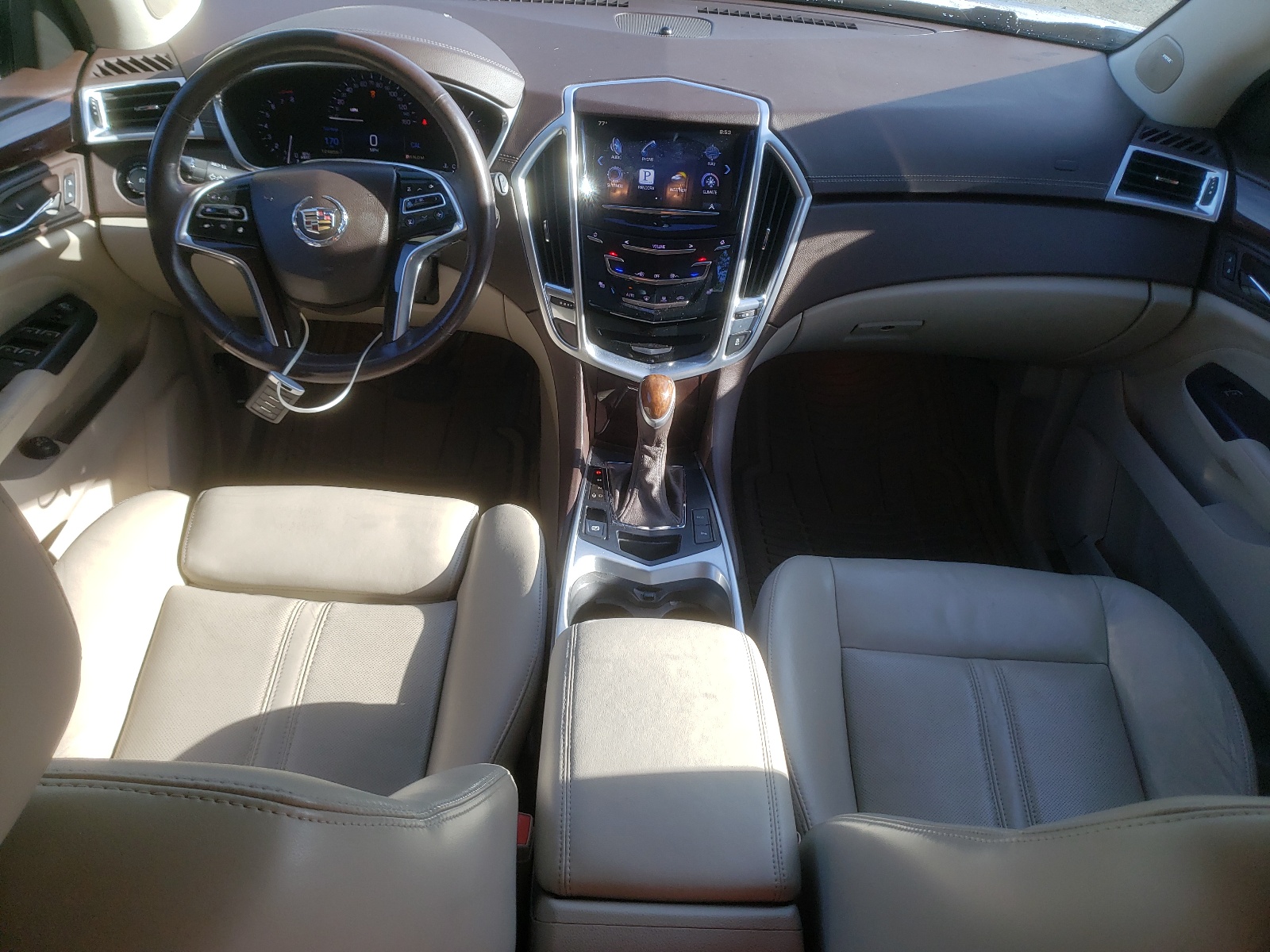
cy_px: 476
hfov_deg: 67.3
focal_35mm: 26
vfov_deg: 53.1
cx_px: 635
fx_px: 954
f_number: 1.5
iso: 50
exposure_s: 1/526
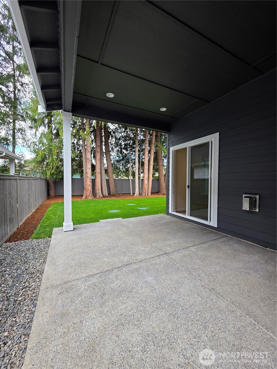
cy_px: 184
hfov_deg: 89.9
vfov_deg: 106.2
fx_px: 139
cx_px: 138
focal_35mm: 13
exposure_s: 1/120
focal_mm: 2.2
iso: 50
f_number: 1.9
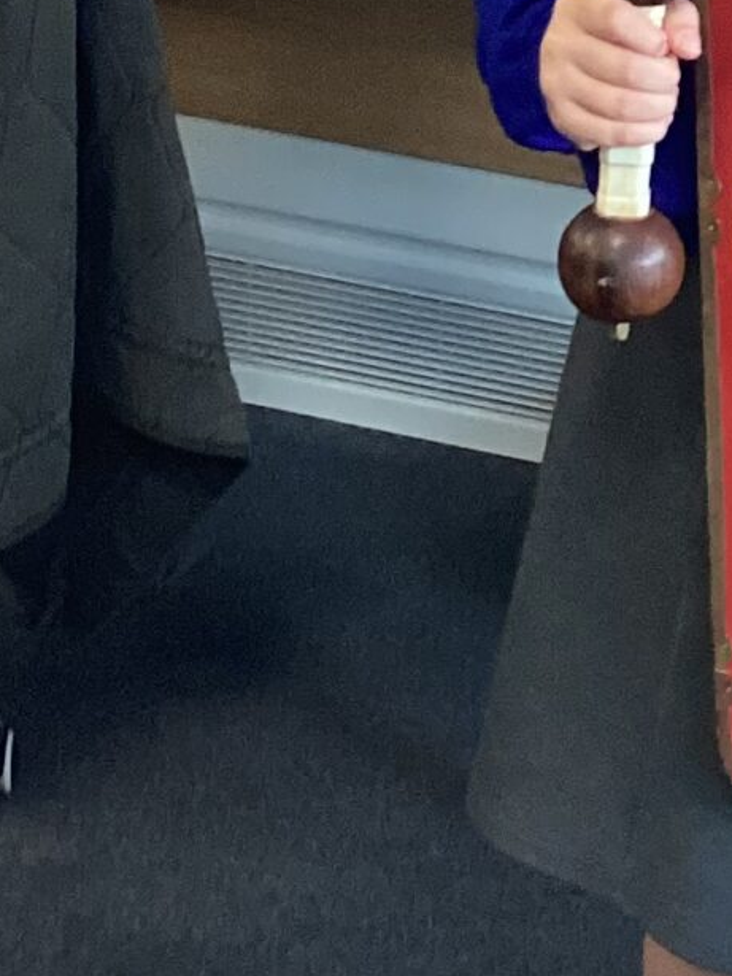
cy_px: 129
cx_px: 980
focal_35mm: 129
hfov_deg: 11.2
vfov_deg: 15.1
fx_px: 3638
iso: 200
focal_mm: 3.3
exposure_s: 1/60
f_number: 2.4
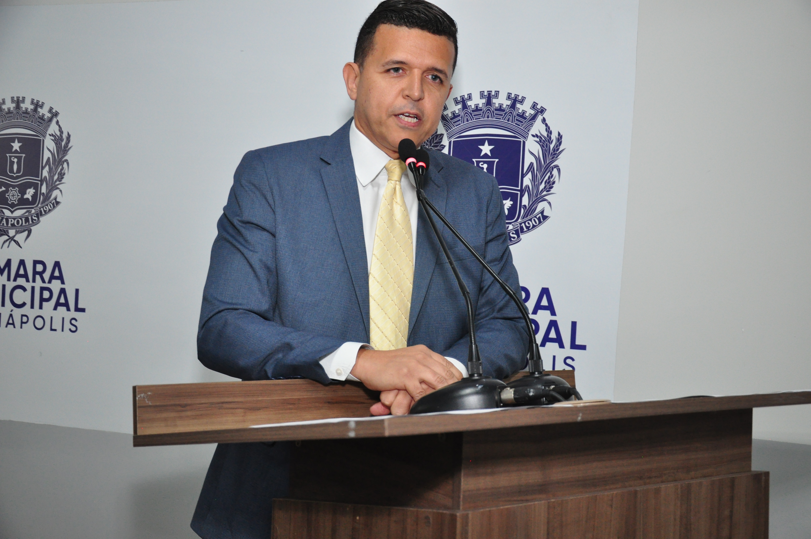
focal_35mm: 60
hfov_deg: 33.4
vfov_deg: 22.6
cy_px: 270
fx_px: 1350
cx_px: 406
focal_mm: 40
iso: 1000
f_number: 5
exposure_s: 1/80
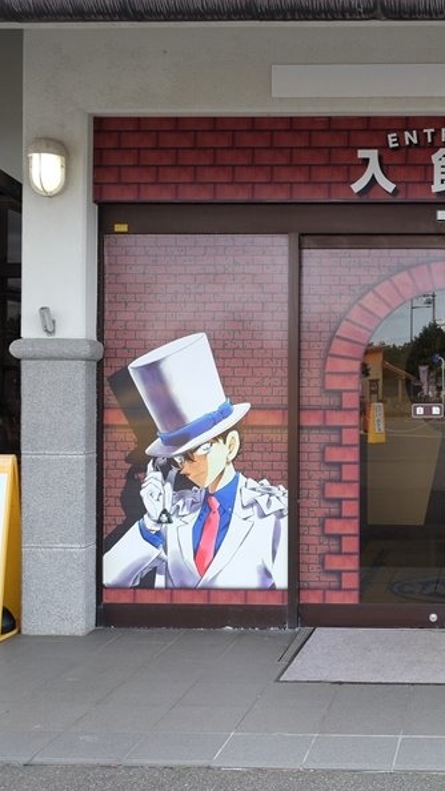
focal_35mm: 46
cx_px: 461
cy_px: 396
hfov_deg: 24.6
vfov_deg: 44.6
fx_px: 965
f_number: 3.6
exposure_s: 1/120
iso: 200
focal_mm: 19.6
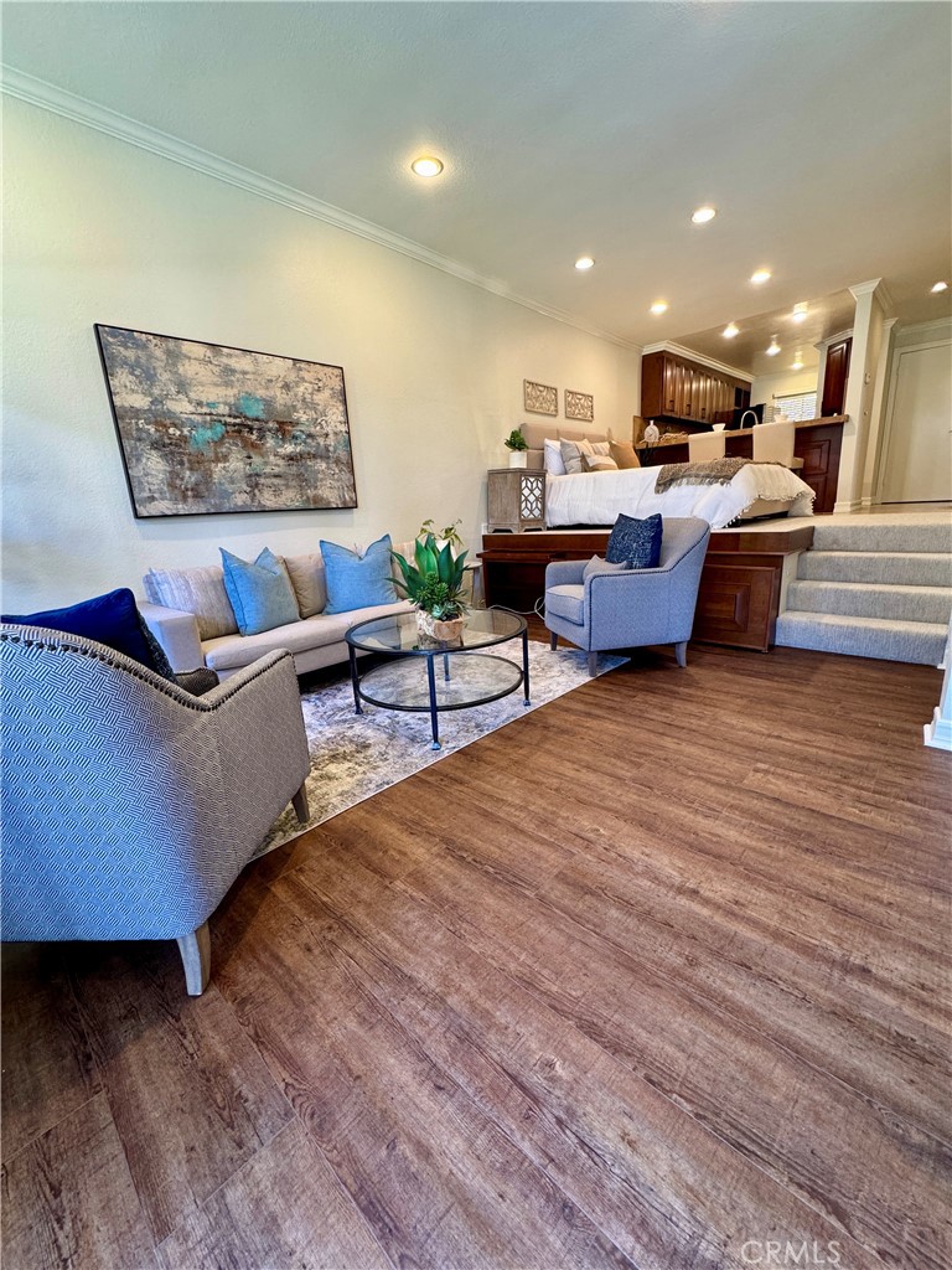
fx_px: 513
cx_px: 476
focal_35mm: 14
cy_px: 635
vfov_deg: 102.1
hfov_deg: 85.7
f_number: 2.2
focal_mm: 2.22
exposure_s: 1/60
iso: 200
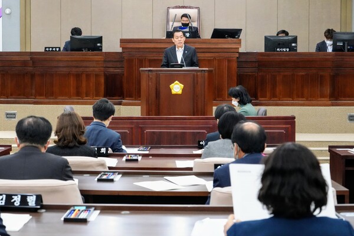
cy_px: 118
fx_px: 688
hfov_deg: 28.8
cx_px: 177
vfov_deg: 19.5
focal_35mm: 70
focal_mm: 70
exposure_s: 1/160
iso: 6400
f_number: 6.3
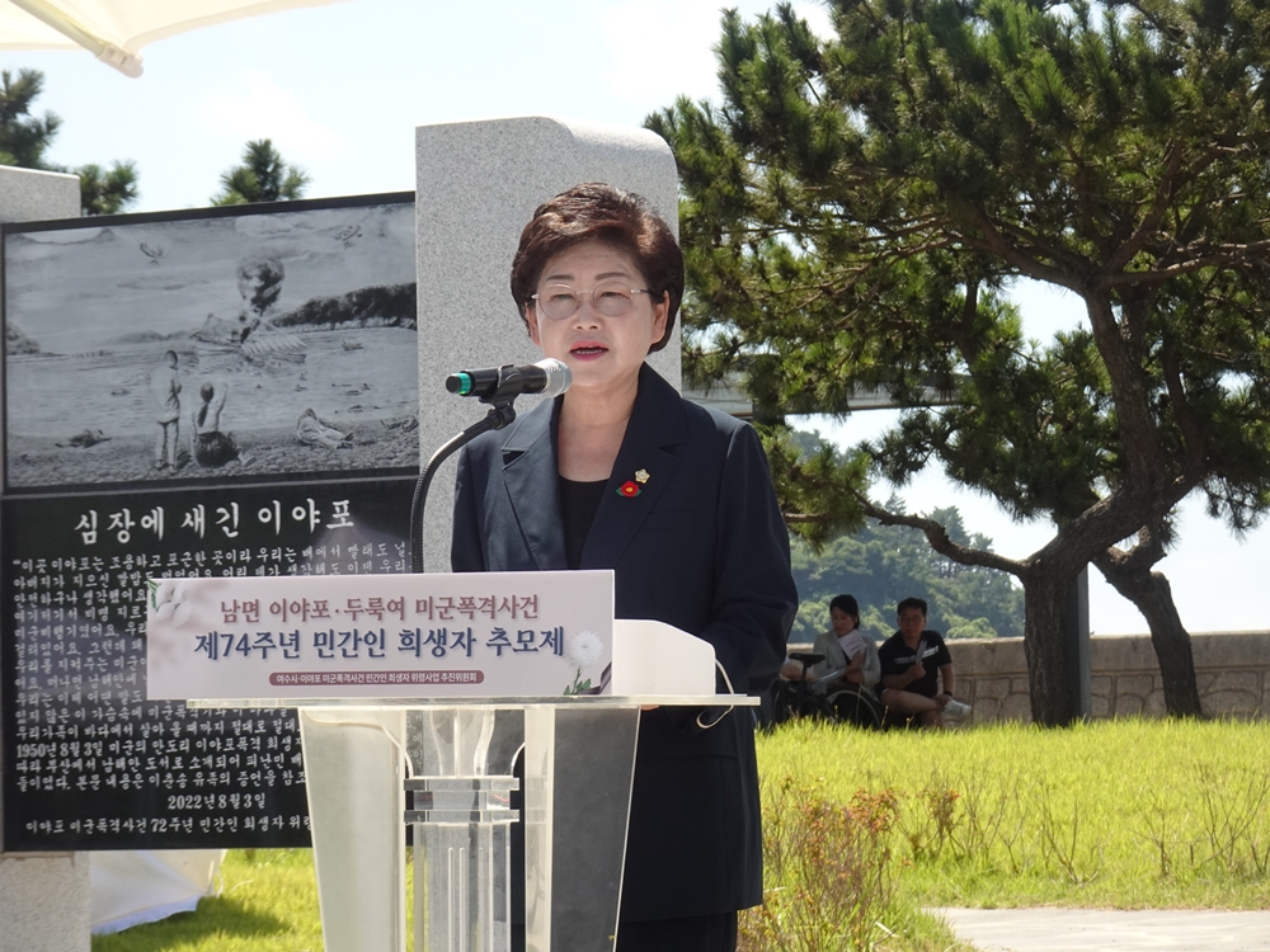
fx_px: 6017
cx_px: 635
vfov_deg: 9.1
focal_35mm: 164
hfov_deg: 12.0
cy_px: 476
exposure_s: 1/250
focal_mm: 26.12
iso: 100
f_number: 5.6
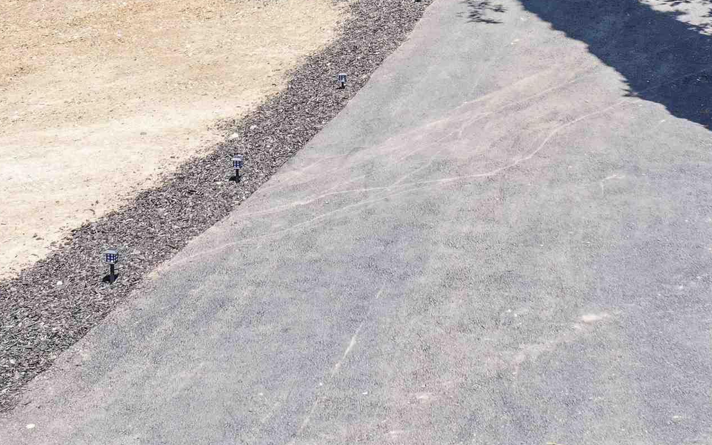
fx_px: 1339
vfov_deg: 17.7
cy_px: -123
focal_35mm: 69
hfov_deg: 29.8
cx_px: 369
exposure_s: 1/200
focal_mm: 10.26
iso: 100
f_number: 4.5
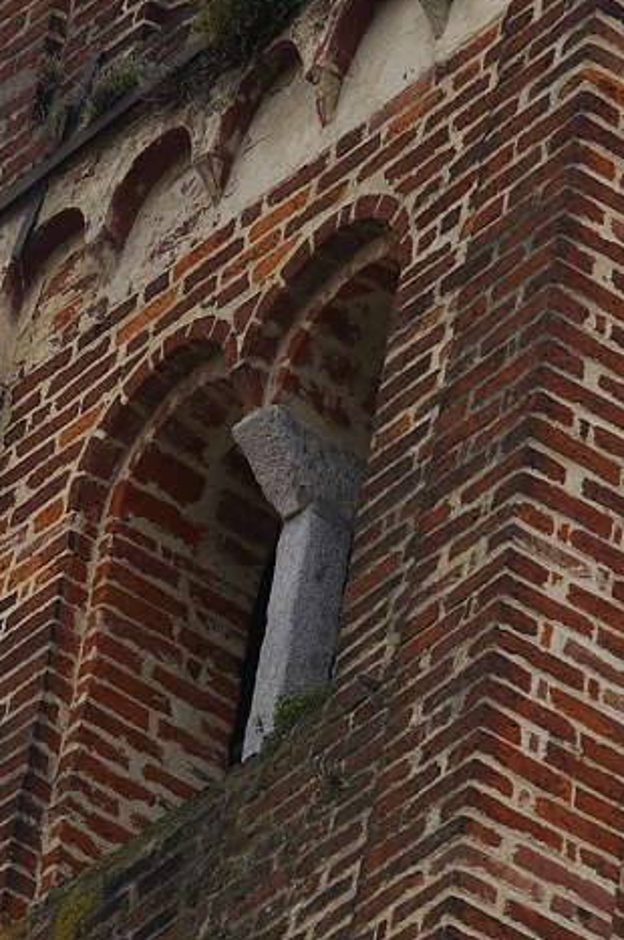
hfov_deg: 3.0
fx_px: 11838
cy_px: 566
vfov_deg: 4.5
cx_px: 250
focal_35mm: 454
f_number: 8
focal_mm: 138
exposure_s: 1/500
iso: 200
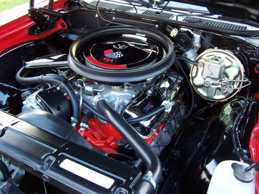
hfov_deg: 49.0
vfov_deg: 37.7
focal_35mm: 38
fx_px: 284
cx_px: 130
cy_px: 97
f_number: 2.8
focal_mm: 6.3
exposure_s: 1/30
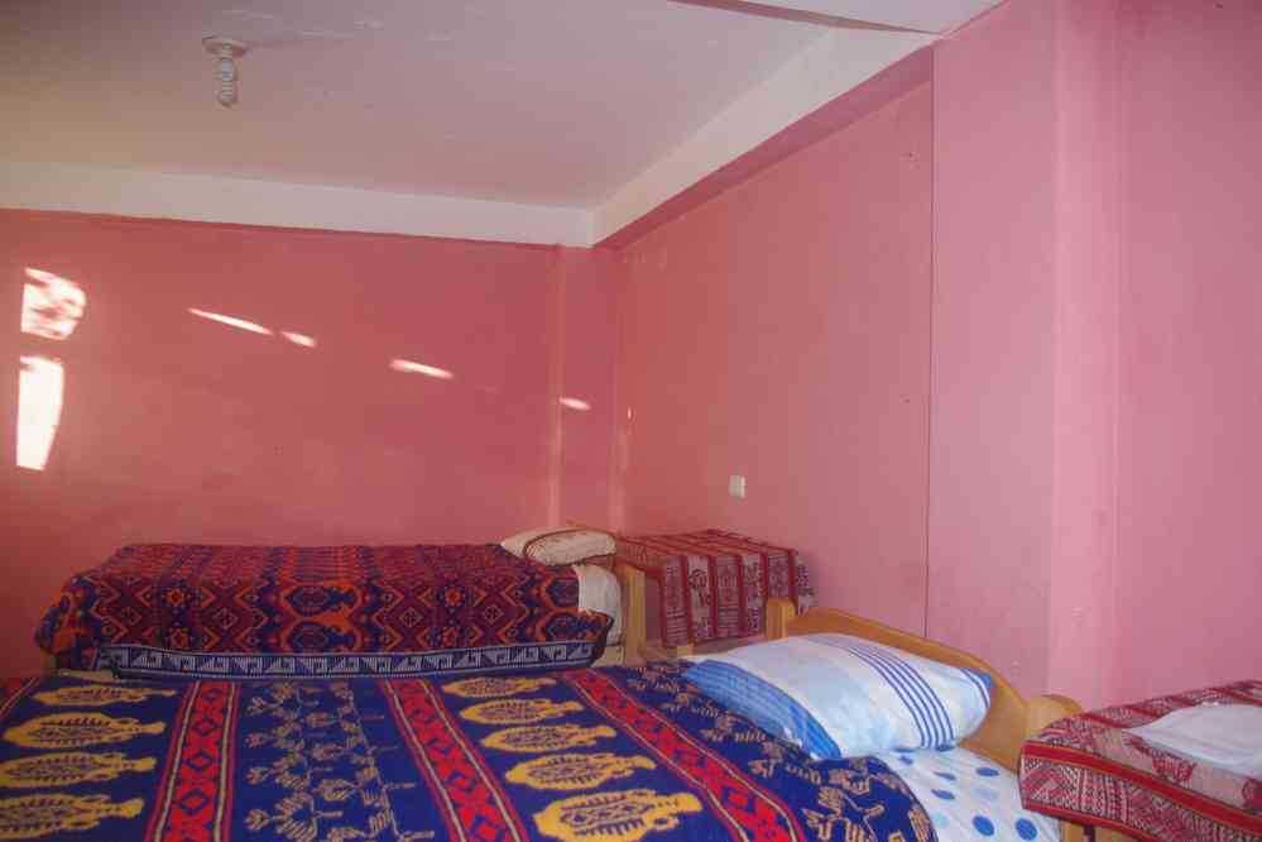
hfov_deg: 67.4
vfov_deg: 47.9
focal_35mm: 27
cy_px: 421
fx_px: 946
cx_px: 631
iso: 200
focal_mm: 18
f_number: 4
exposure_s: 1/50
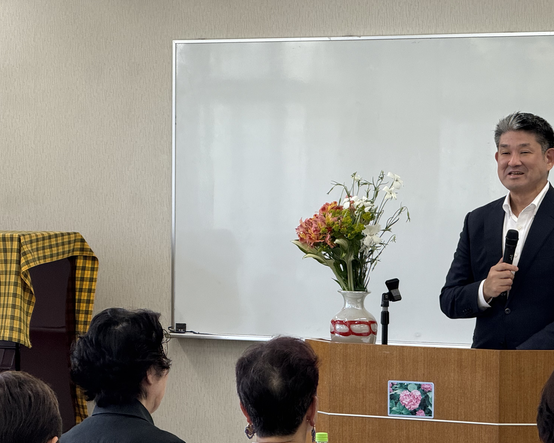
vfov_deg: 9.7
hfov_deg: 12.1
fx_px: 2607
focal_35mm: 159
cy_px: 222
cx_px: 361
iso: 100
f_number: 2.8
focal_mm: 15.66
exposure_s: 1/99
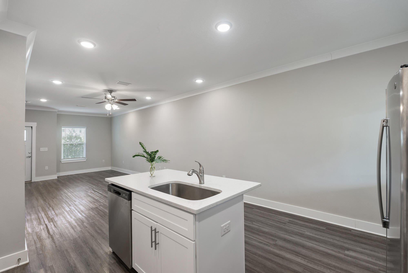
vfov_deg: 73.8
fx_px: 181
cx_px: 204
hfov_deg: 96.7
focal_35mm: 16
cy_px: 136
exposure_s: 1/8
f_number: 5.6
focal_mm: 16
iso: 400
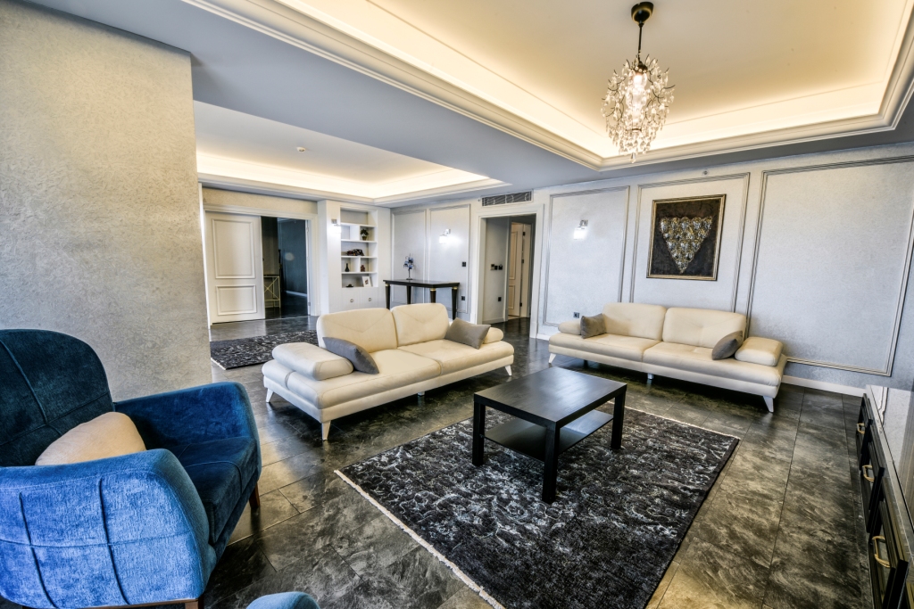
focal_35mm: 14
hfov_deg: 104.2
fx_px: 355
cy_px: 304
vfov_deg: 81.2
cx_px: 457
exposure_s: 2
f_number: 22
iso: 64
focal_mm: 14
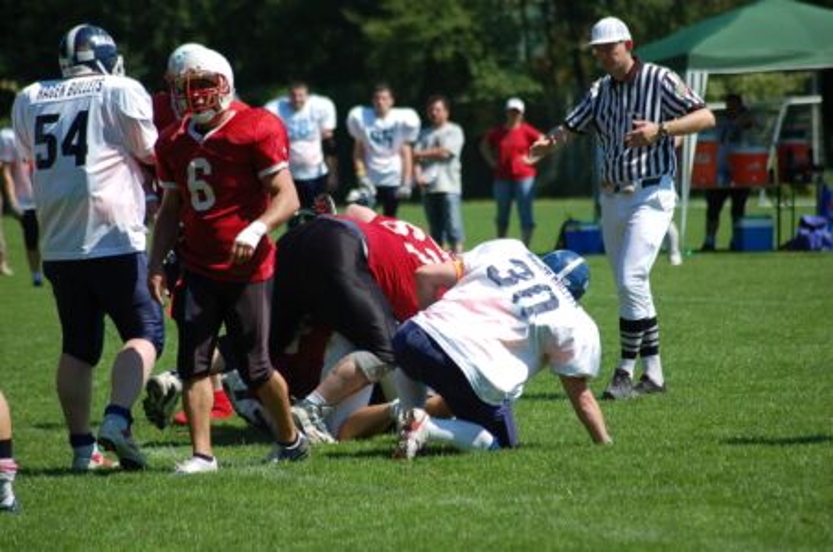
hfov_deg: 8.1
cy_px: 276
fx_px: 5888
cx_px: 416
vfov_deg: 5.4
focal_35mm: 255
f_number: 4.8
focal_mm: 170
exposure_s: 1/1250
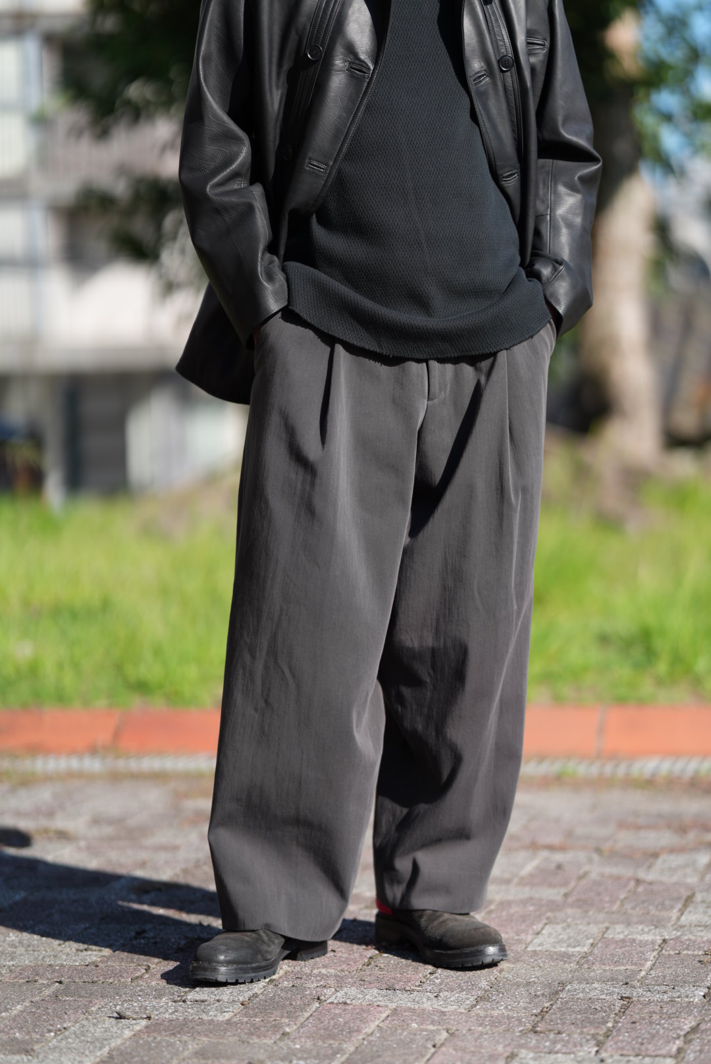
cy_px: 532
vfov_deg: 23.9
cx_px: 356
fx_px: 2514
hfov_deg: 16.1
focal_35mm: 85
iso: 100
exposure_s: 1/4000
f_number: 1.4
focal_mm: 85
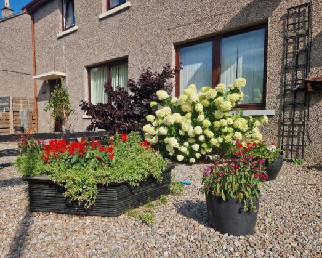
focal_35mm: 25
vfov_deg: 56.8
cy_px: 133
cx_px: 160
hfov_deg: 68.1
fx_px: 238
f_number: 1.8
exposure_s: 1/2424
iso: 50
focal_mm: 5.4
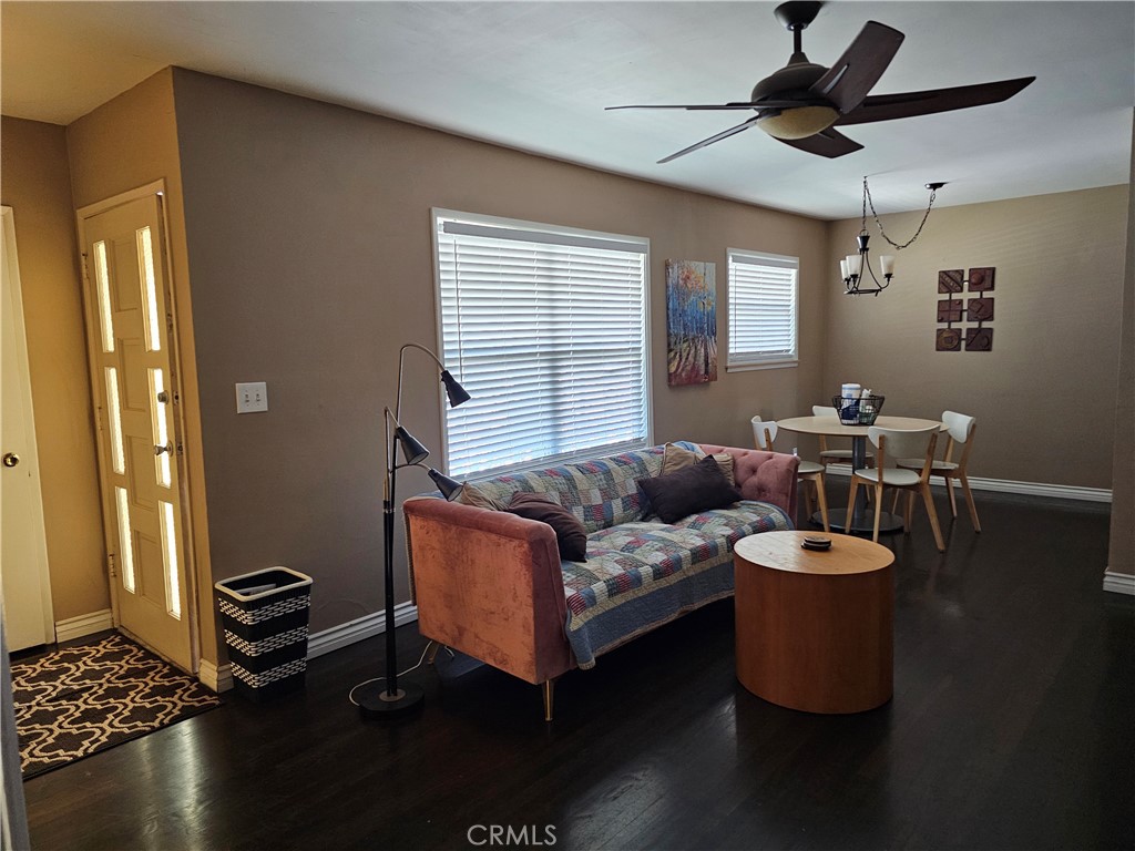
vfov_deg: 58.9
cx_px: 568
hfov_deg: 73.9
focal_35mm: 23
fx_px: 754
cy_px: 426
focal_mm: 6.3
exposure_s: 1/60
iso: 500
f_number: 1.7
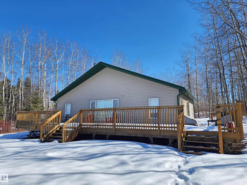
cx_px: 124
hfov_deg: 73.9
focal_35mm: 23
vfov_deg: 58.9
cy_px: 92
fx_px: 164
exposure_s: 1/976
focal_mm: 6.4
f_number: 1.8
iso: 12
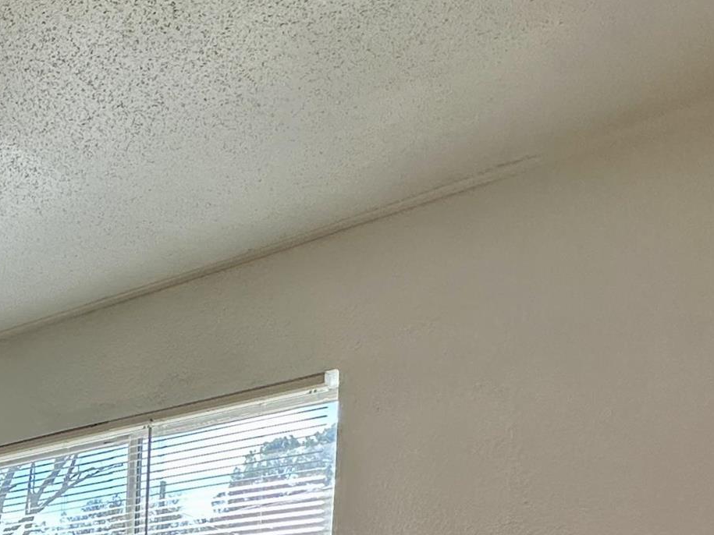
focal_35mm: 47
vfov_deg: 25.5
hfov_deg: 28.6
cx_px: -320
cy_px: 735
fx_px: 969
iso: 40
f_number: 2.2
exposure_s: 1/282
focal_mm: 2.22
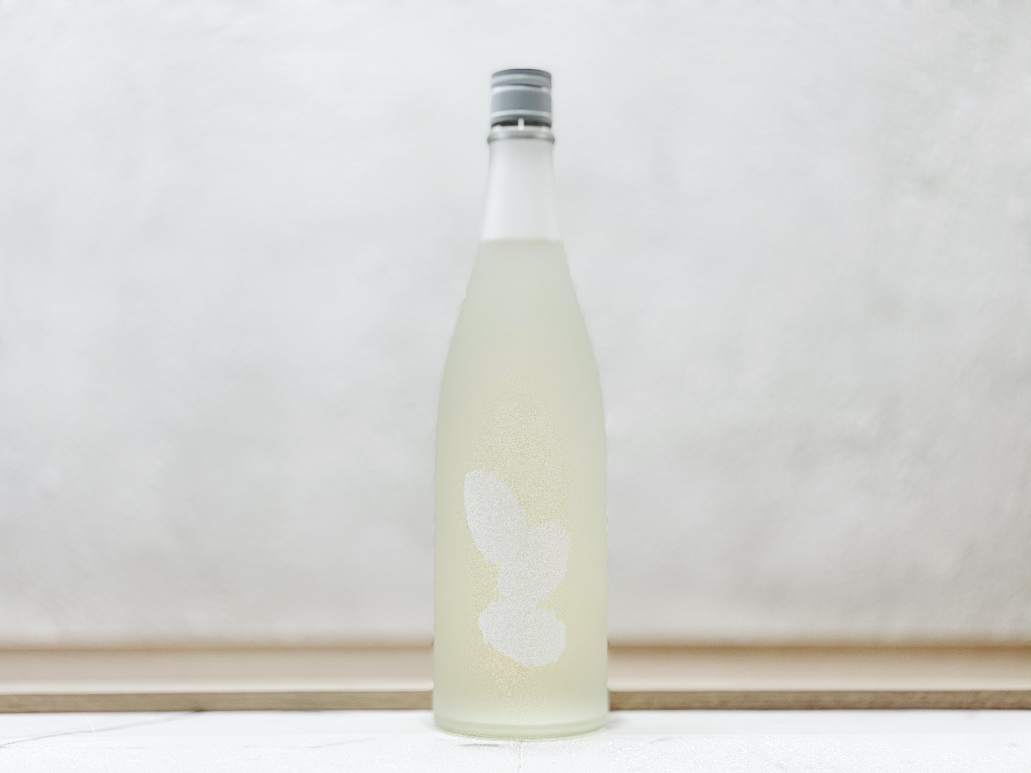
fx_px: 1549
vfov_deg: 28.0
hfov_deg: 36.8
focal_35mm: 52
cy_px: 386
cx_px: 516
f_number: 2
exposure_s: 1/100
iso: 64
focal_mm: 6
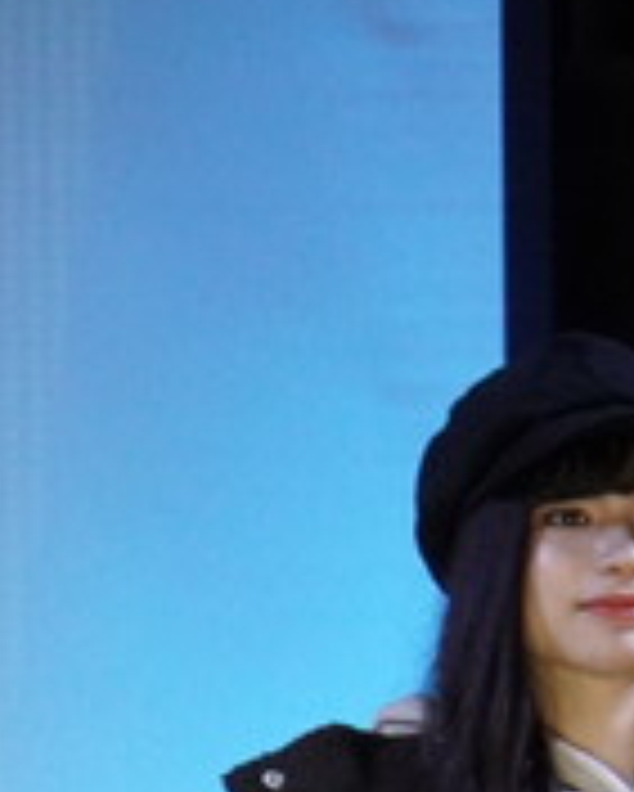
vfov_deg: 2.5
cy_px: 1318
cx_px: 713
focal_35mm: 762
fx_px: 17857
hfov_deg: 2.0
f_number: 6.3
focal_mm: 140
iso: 5000
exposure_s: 1/320
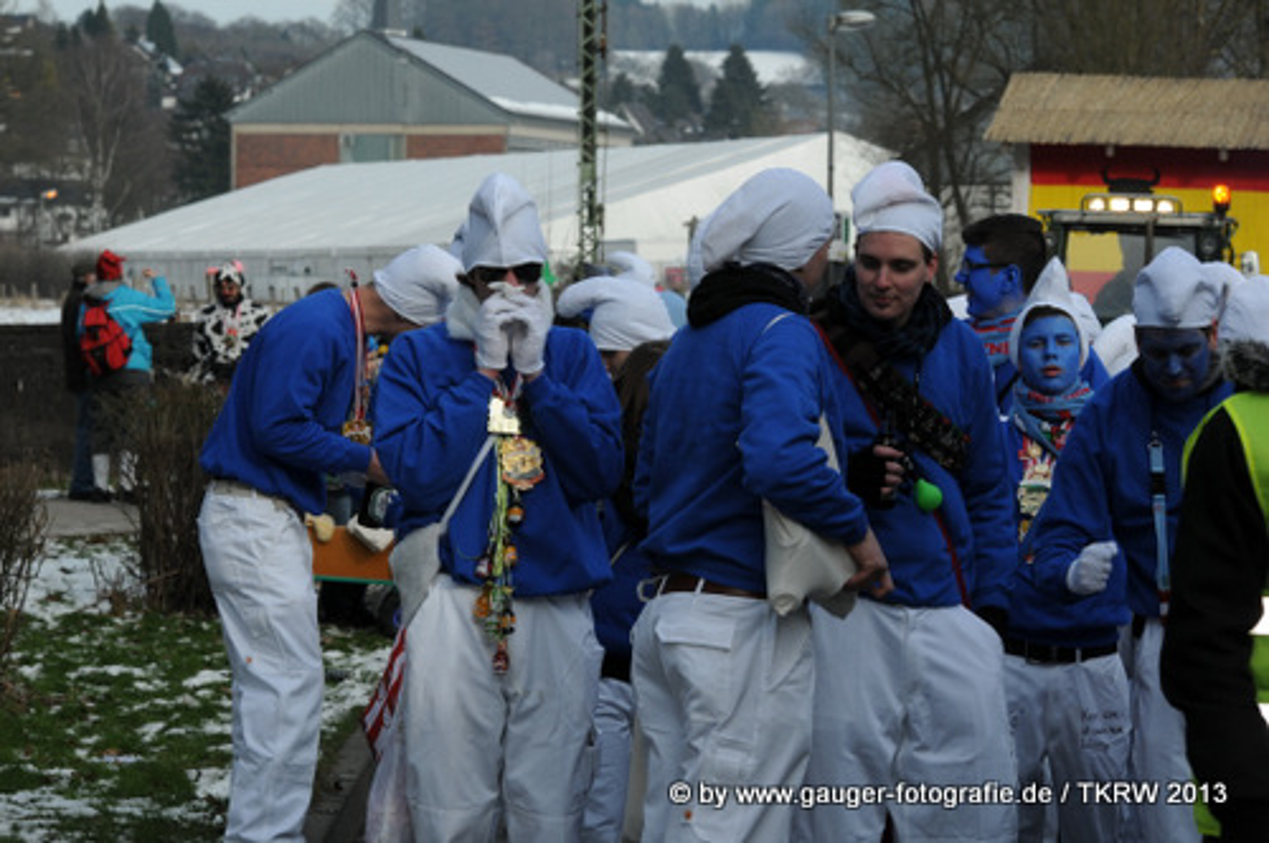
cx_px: 634
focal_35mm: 158
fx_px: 5545
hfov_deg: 13.1
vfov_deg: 8.7
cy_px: 422
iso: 200
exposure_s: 1/250
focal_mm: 105
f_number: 10
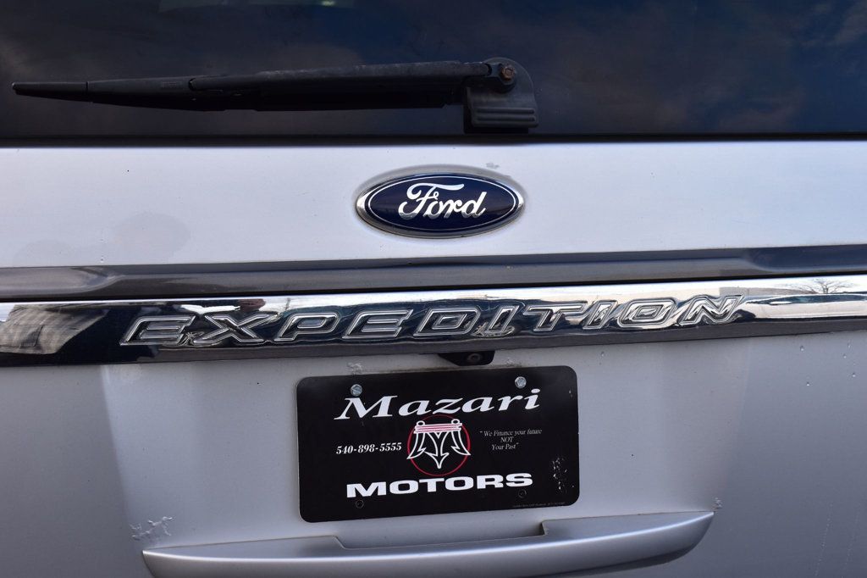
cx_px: 434
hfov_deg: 36.9
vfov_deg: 25.0
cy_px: 289
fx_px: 1300
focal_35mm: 54
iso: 400
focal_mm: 36
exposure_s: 1/160
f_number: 10
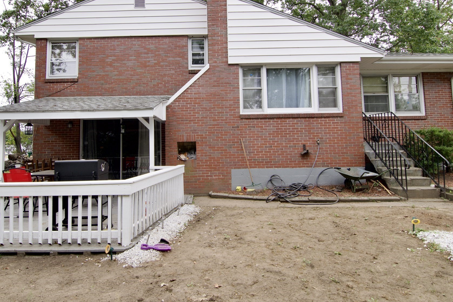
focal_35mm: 22
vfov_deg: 56.9
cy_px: 126
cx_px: 203
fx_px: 277
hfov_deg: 78.4
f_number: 6.3
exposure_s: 1/250
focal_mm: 12
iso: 320
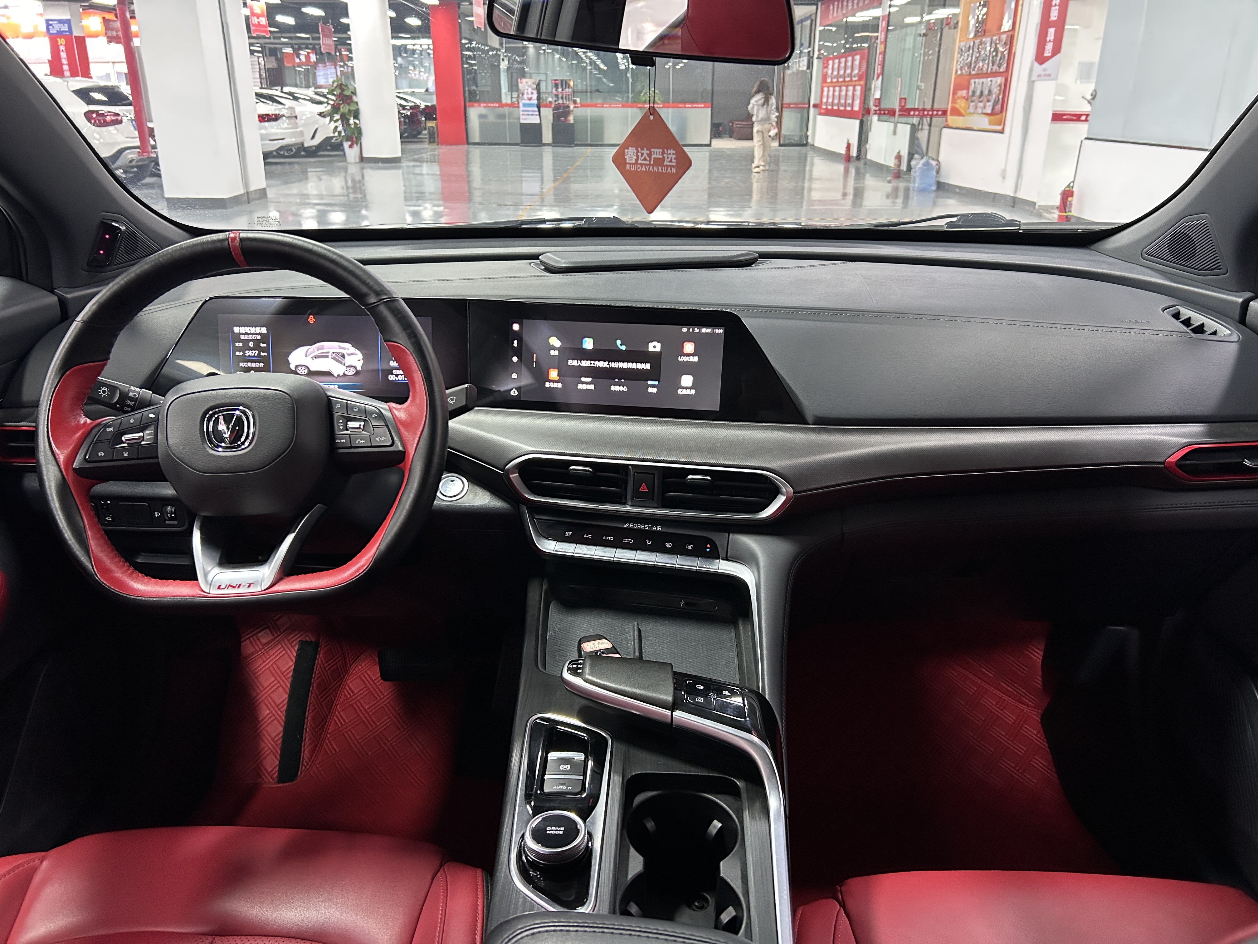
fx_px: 945
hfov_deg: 67.3
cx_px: 629
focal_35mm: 26
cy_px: 472
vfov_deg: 53.1
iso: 320
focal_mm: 5.7
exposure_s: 1/60
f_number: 1.5
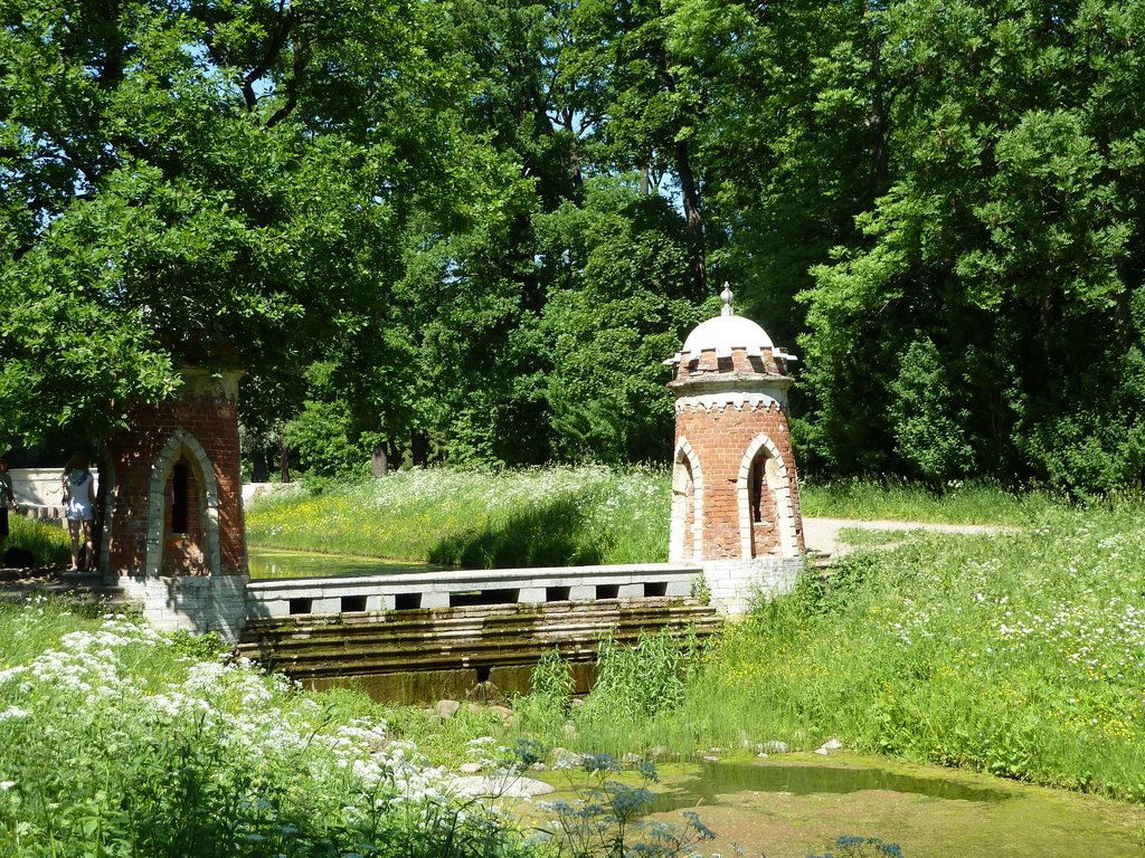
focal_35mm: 52
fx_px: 1720
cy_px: 429
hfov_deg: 36.8
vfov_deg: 28.0
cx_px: 572
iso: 80
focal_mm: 8.5
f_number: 3.8
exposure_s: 1/250
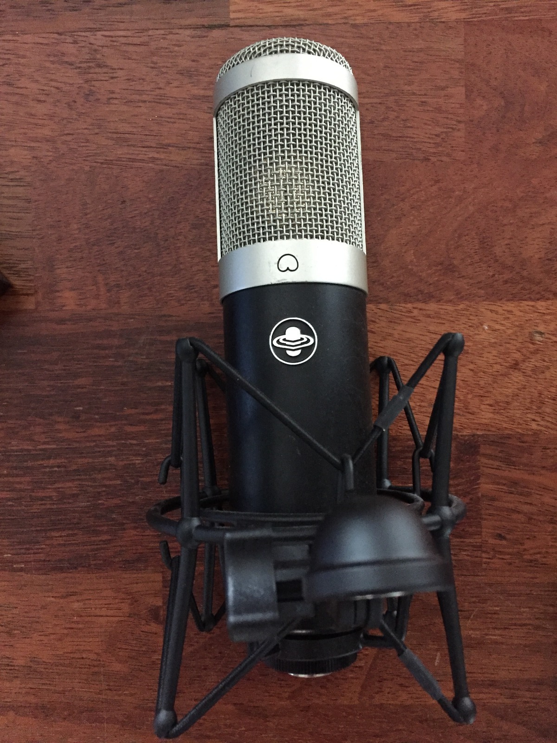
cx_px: 278
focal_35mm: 29
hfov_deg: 48.2
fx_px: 622
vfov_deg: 61.7
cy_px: 372
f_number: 2.2
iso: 500
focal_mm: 4.15
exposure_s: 1/17
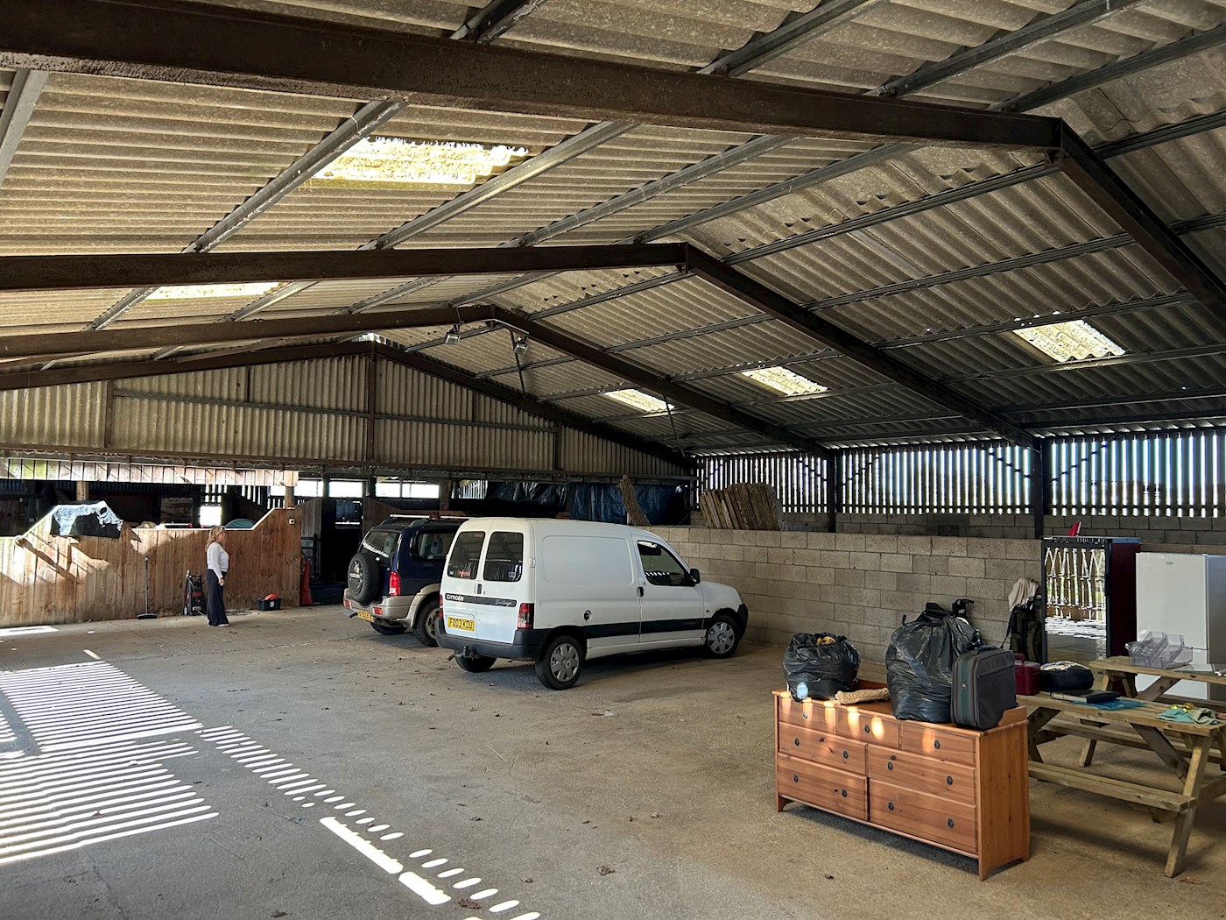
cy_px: 460
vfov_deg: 53.1
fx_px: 921
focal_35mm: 26
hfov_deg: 67.3
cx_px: 613
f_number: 1.5
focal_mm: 5.7
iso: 160
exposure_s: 1/60
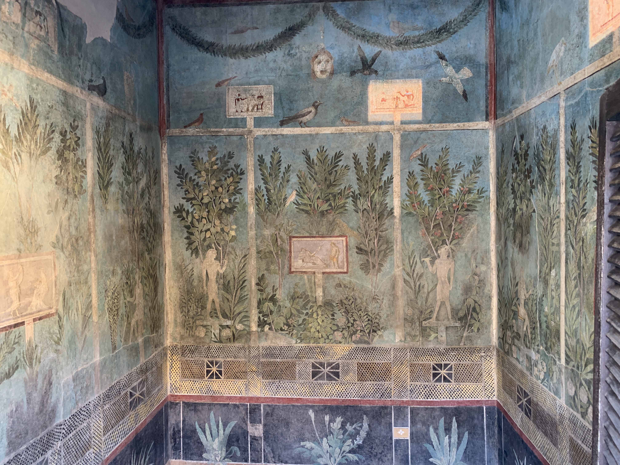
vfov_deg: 53.1
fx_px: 466
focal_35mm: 26
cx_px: 310
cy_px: 232
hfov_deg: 67.3
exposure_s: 1/50
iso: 125
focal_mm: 4.25
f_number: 1.8
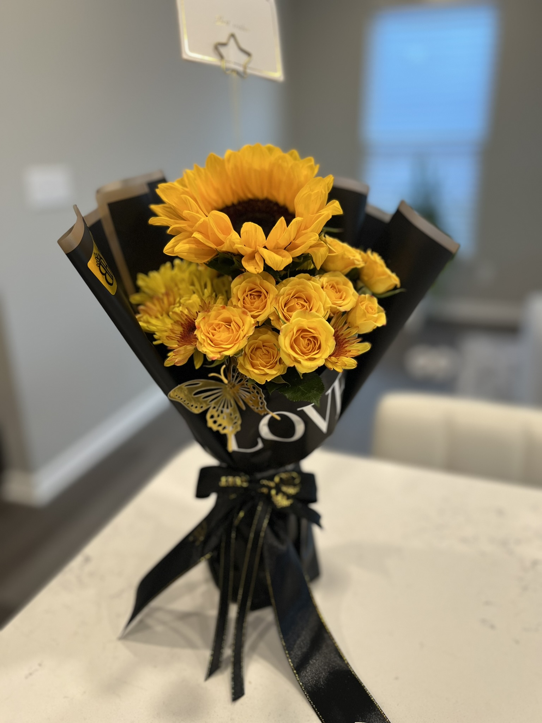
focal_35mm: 26
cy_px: 362
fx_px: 543
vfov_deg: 67.3
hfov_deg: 53.1
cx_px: 271
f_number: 1.5
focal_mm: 5.7
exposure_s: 1/60
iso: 80
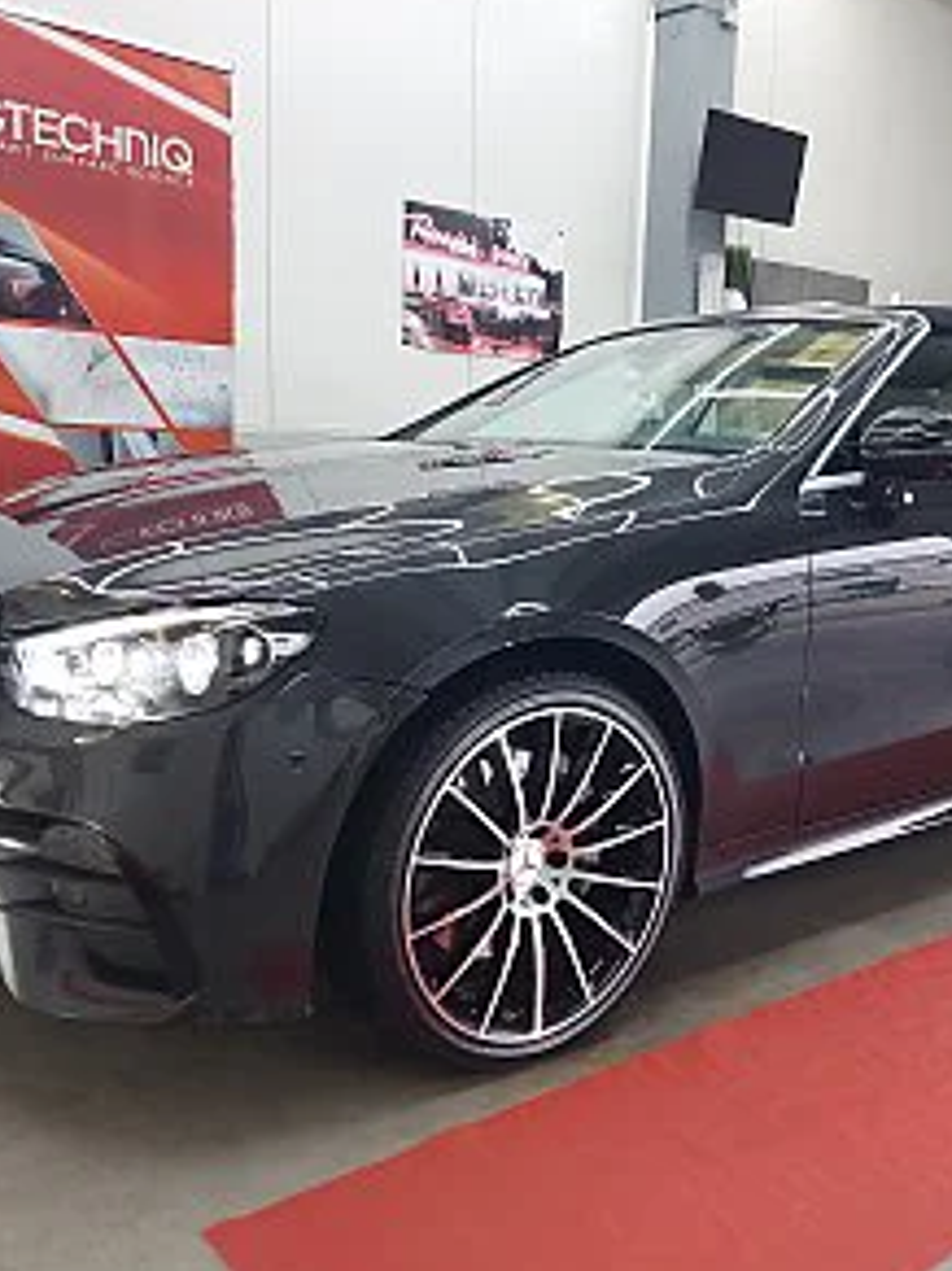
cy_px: 625
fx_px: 1211
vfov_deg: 55.4
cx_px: 576
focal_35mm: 33
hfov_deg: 42.7
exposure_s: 1/50
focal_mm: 5.23
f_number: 1.8
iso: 100
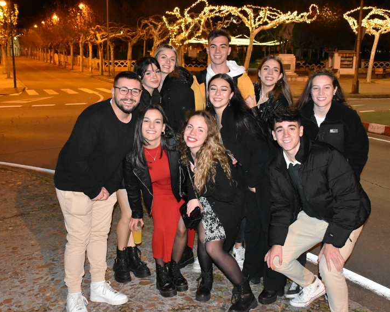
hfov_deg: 40.3
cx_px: 207
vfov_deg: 32.7
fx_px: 531
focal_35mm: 46
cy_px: 157
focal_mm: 26
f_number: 3.8
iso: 6400
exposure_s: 1/60
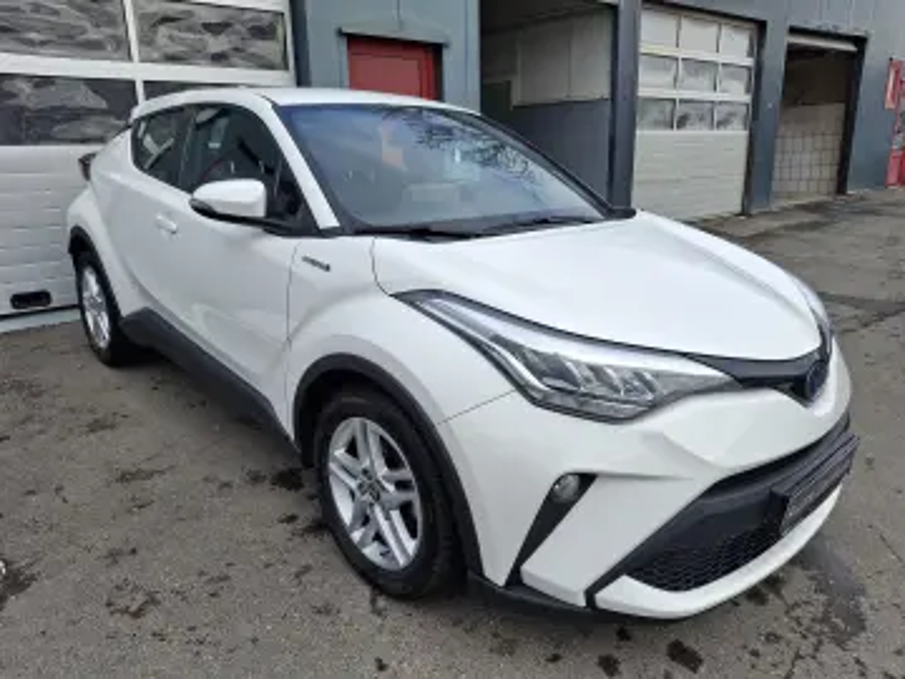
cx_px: 452
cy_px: 340
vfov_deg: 54.9
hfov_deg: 69.4
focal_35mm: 25
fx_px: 654
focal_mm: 4.69
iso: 32
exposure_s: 1/1014
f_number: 1.8
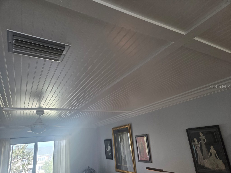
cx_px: 116
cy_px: 86
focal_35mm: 23
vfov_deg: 58.9
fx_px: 153
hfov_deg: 73.9
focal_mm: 5.4
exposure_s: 1/120
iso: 250
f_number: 1.8
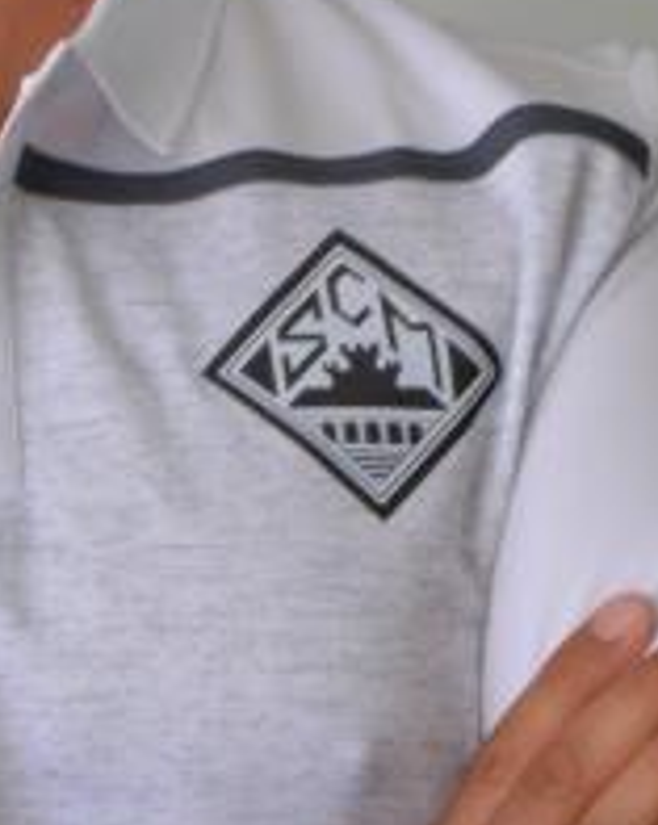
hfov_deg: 4.6
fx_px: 8223
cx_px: -243
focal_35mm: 337
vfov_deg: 5.7
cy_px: 90
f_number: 5.3
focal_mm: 46
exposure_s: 1/80
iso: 400
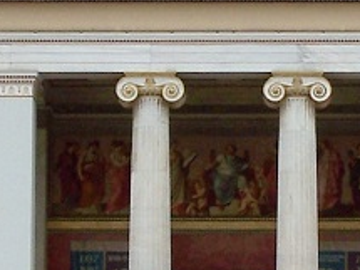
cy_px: 167
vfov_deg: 5.7
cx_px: 275
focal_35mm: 260
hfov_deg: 7.6
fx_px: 2702
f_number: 4.5
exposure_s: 1/640
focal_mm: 9.1
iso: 64
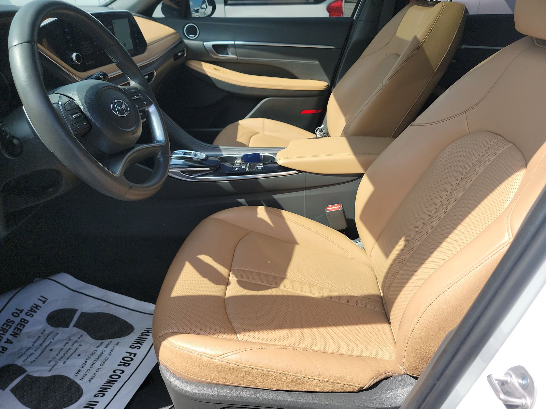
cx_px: 273
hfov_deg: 71.6
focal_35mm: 24
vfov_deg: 56.8
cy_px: 204
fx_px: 379
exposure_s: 1/411
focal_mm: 6.7
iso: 50
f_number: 1.8
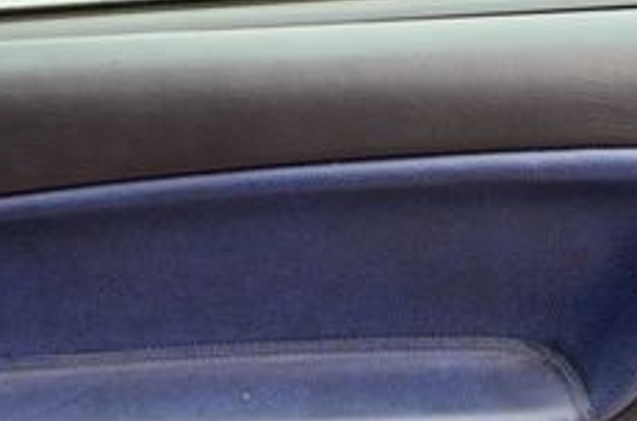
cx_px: 144
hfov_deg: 22.0
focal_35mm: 92
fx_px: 1623
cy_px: 263
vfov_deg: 14.8
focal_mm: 22
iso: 400
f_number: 5
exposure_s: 1/100
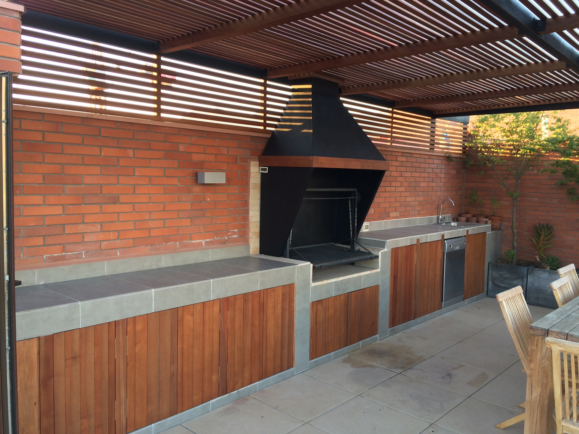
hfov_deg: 61.7
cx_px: 290
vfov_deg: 48.2
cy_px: 217
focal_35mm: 29
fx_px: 485
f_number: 2.2
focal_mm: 4.15
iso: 50
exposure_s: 1/50
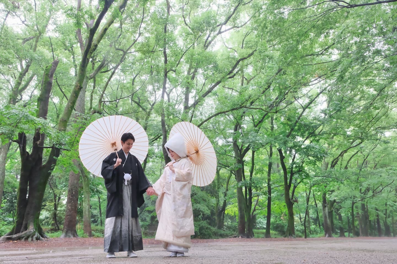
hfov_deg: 73.7
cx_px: 198
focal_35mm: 24
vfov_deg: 53.1
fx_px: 265
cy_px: 132
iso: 3200
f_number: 5
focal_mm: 16
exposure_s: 1/60
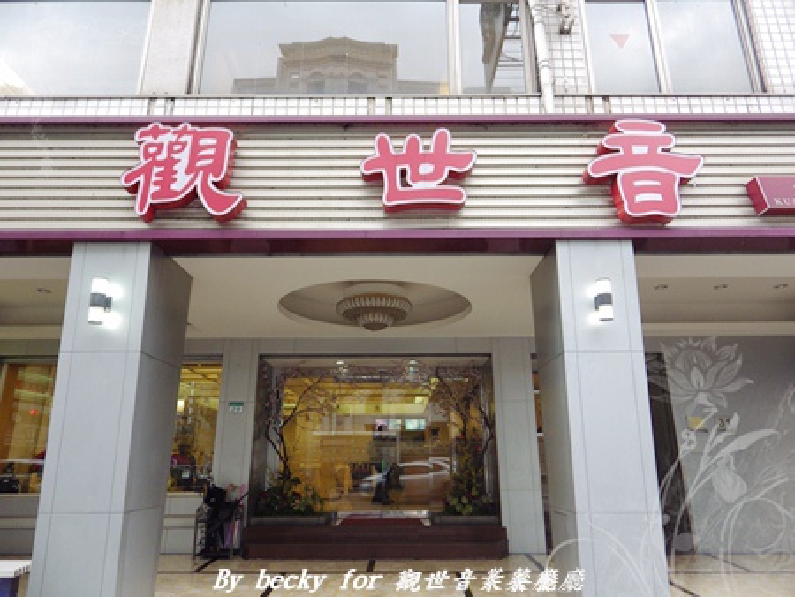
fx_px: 506
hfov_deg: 76.4
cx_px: 398
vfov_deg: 61.1
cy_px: 298
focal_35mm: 22
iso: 100
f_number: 3.1
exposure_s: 1/45
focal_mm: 4
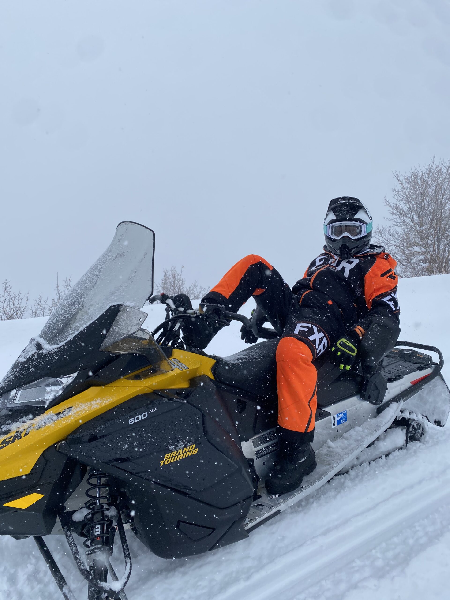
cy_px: 300
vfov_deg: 67.3
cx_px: 225
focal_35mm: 26
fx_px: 451
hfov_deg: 53.1
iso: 32
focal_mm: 4.25
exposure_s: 1/1272
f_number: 1.8
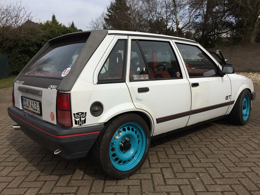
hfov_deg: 61.7
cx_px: 130
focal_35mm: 29
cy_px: 98
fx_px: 218
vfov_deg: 48.2
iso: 32
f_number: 2.2
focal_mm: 4.15
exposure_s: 1/3425
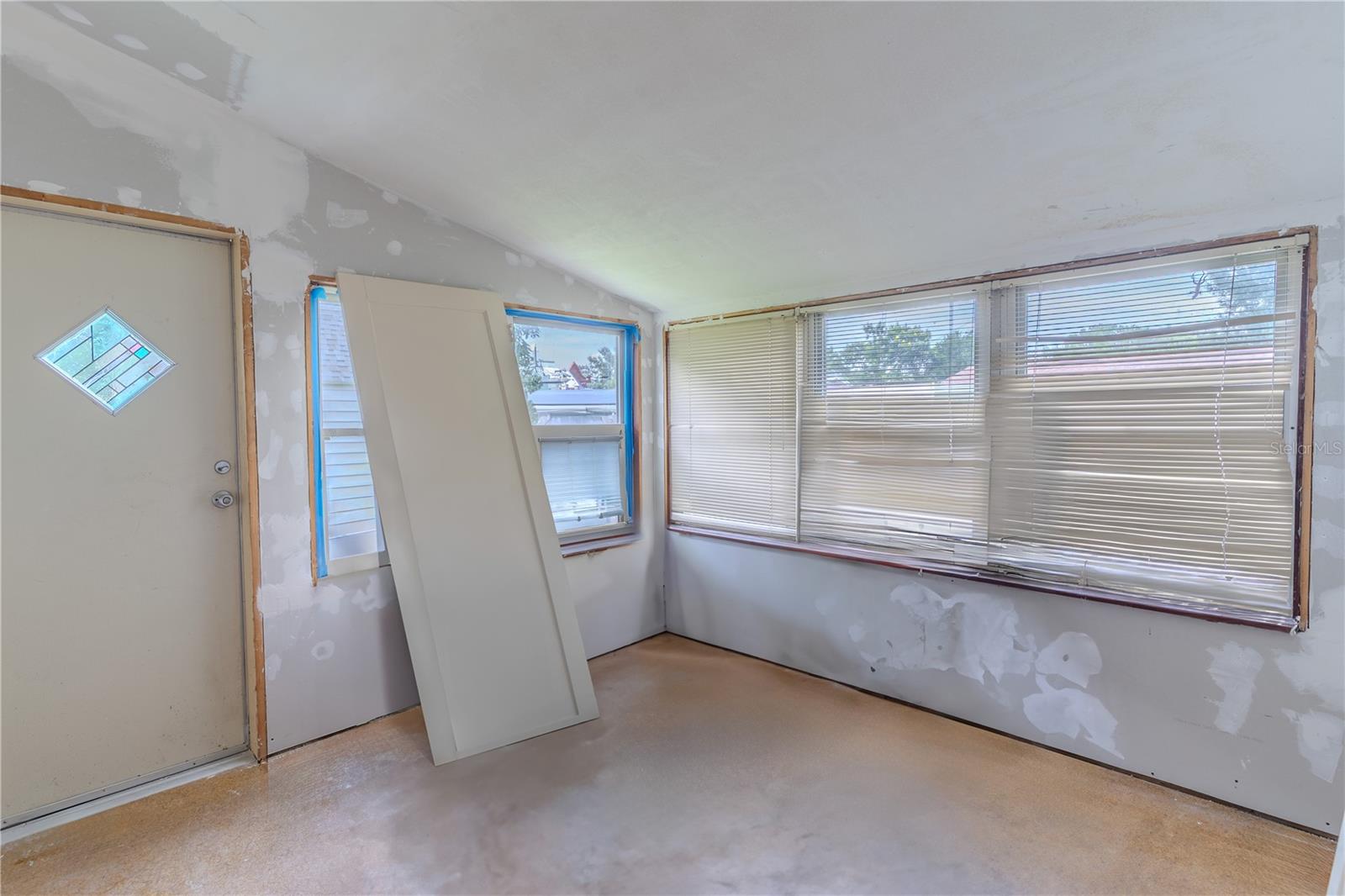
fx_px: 635
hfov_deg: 93.3
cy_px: 448
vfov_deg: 70.4
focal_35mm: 17
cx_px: 672
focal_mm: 17
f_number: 8
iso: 100
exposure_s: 1/40
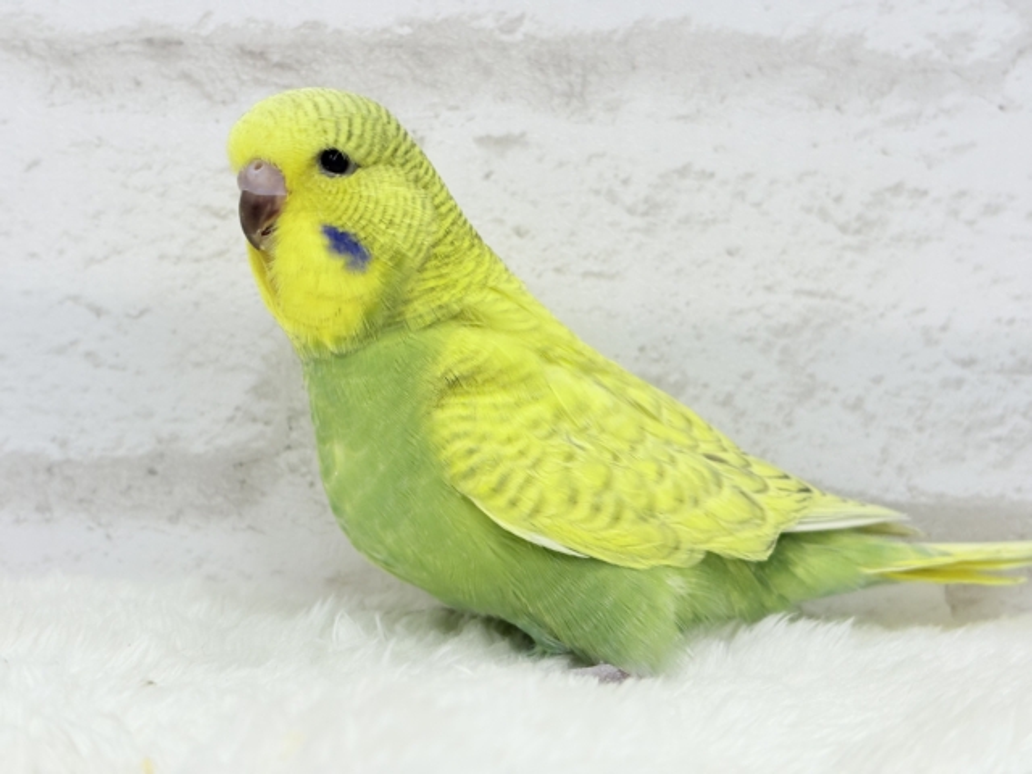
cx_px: 516
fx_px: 1550
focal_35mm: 52
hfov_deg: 36.8
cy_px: 387
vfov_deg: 28.0
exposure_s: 1/100
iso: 80
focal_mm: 5.96
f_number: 1.6
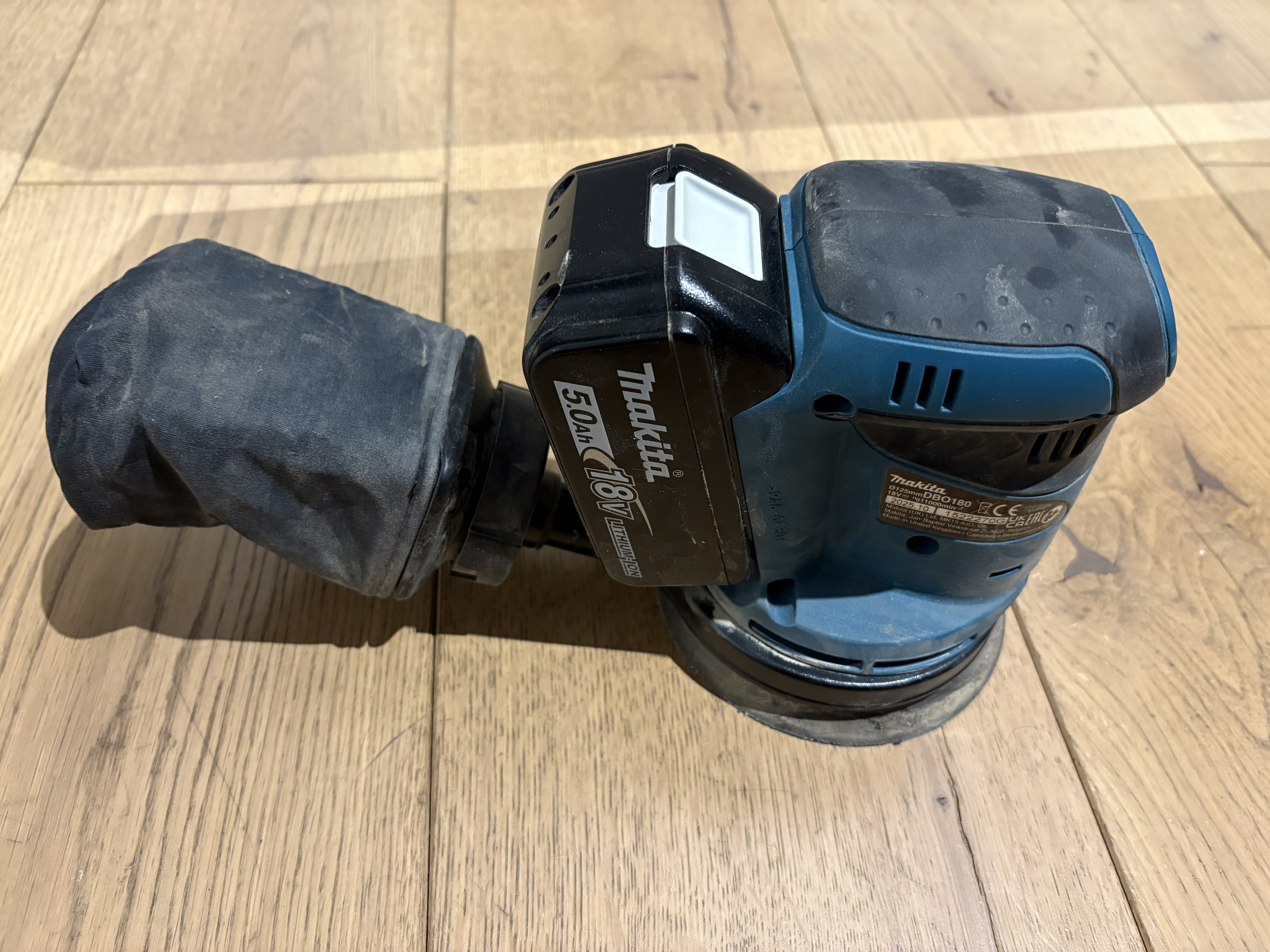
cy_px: 476
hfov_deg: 67.3
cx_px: 635
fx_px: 954
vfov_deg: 53.1
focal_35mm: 26
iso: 400
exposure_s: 1/33
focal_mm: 5.96
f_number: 1.6
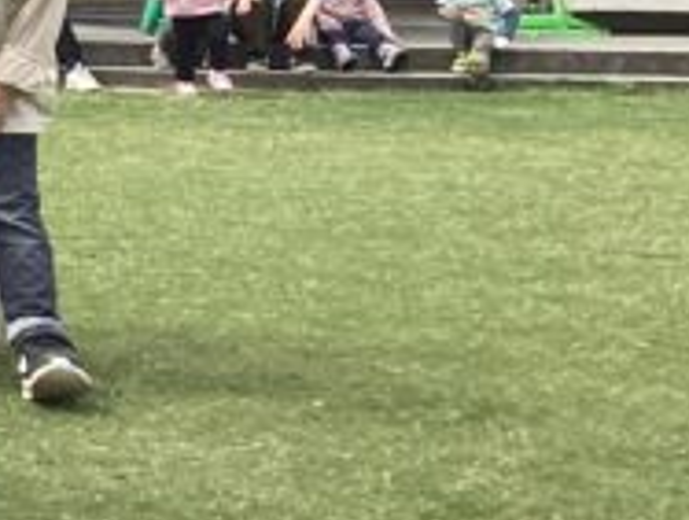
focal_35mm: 127
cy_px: -395
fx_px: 2533
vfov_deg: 11.0
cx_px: -641
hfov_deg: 13.5
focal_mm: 3.3
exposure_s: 1/1431
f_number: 2.4
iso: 25
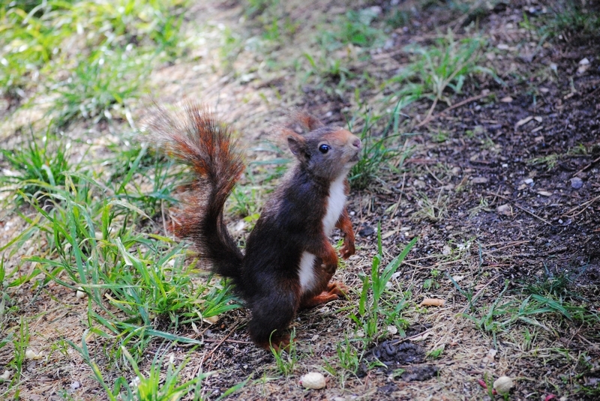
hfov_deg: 15.2
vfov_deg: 10.2
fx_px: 2252
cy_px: 200
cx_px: 300
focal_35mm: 135
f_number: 4.5
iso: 1600
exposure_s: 1/500
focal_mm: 90
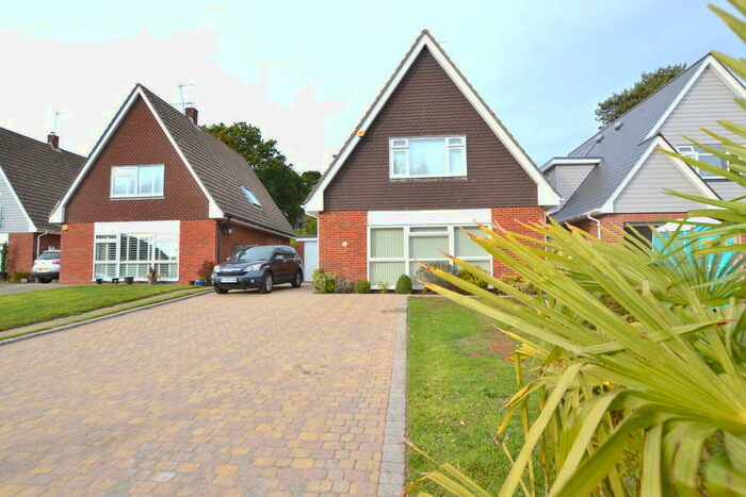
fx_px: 311
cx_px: 373
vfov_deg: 77.4
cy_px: 248
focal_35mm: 15
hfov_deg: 100.4
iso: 100
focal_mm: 10
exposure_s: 1/125
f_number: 5.6
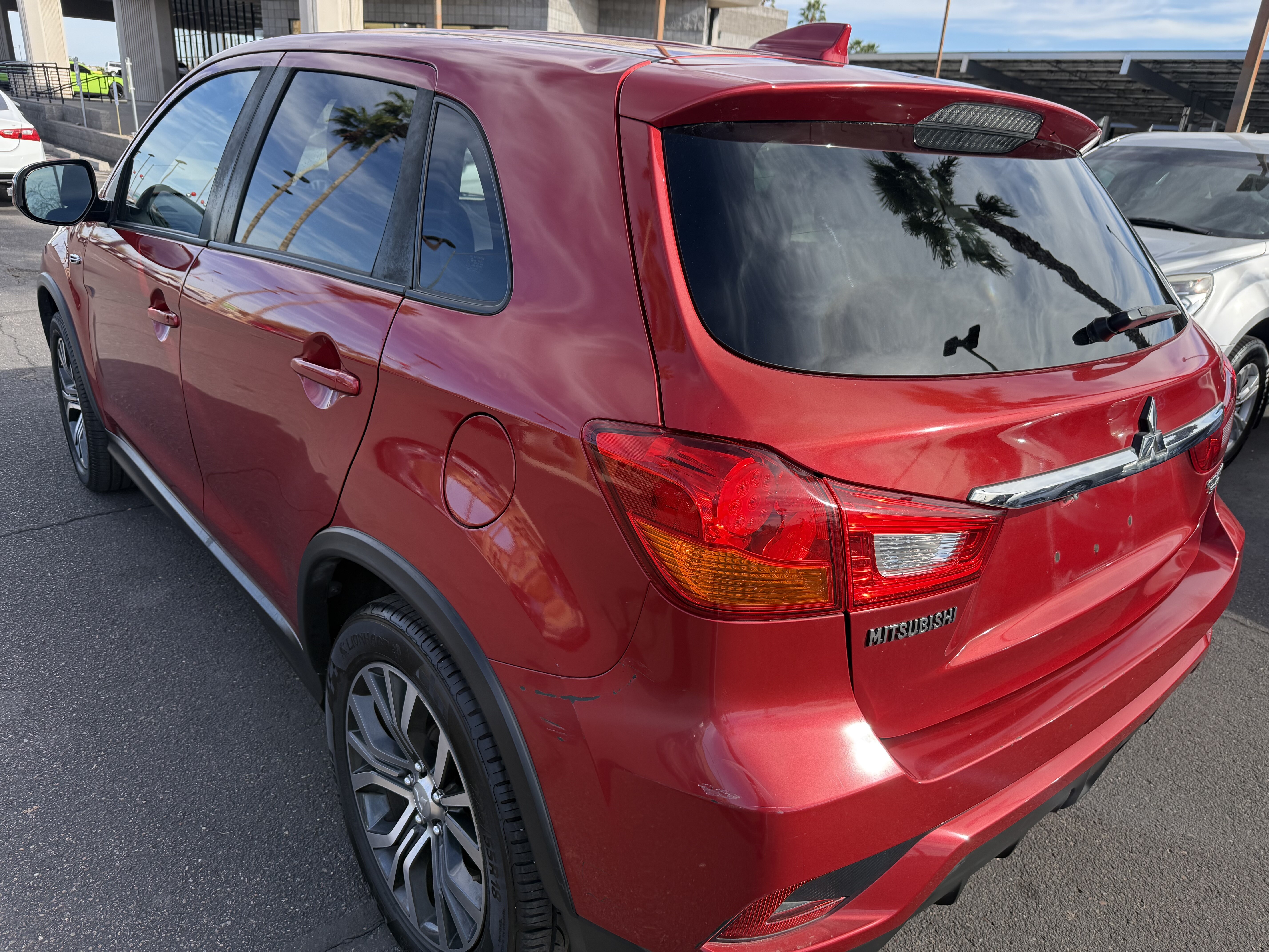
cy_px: 476
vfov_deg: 56.8
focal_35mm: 24
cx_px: 634
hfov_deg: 71.6
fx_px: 880
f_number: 1.78
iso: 100
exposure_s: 1/1585
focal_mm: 6.76
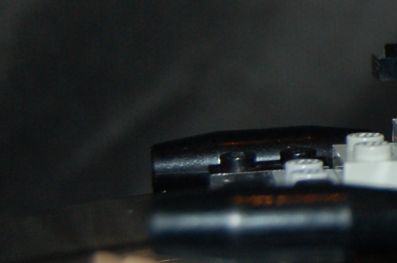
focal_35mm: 158
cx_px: 598
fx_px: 1739
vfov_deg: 8.6
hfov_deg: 12.4
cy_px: -14
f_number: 4.5
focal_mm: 32
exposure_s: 1/60
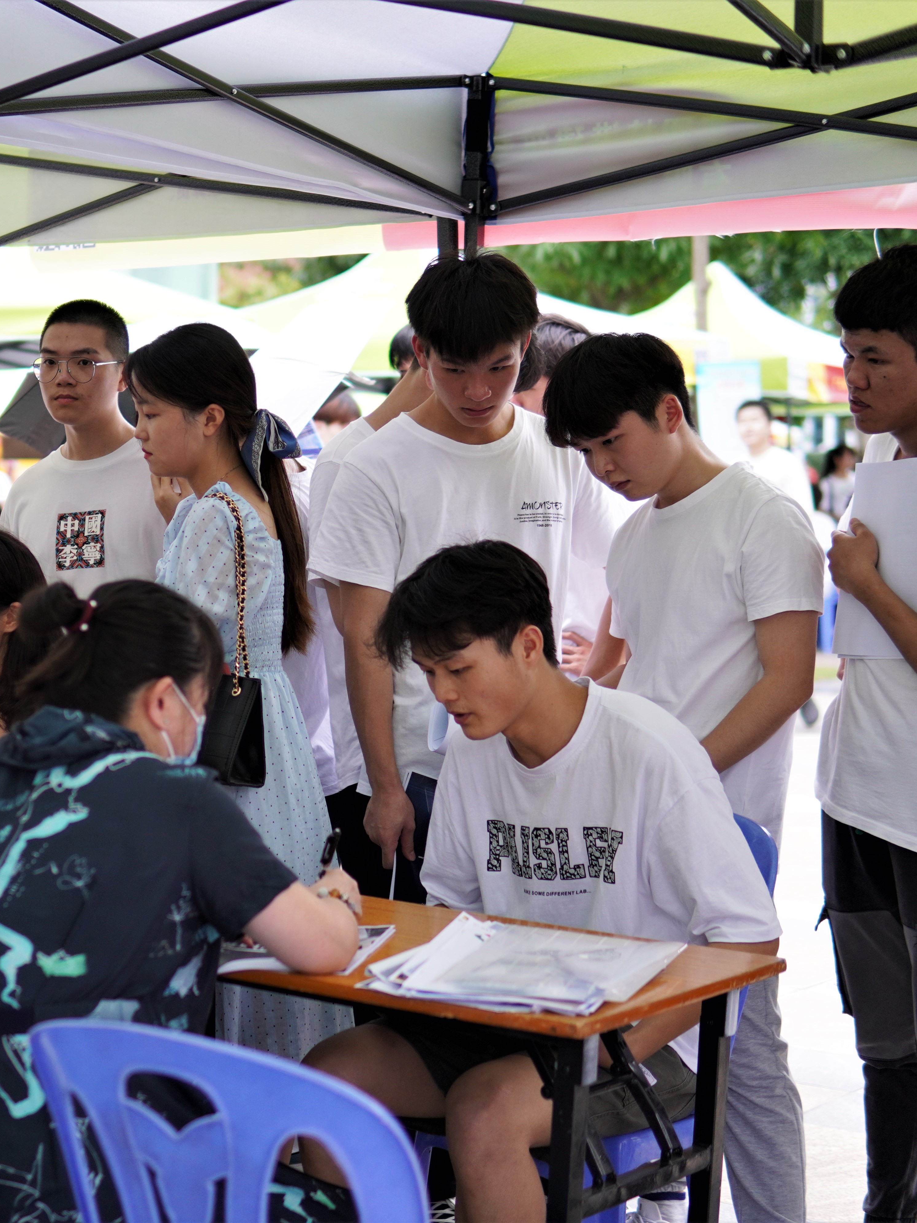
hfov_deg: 22.2
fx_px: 2296
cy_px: 612
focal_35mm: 65
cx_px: 130
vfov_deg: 29.8
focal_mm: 30
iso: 160
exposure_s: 1/1600
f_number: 1.4
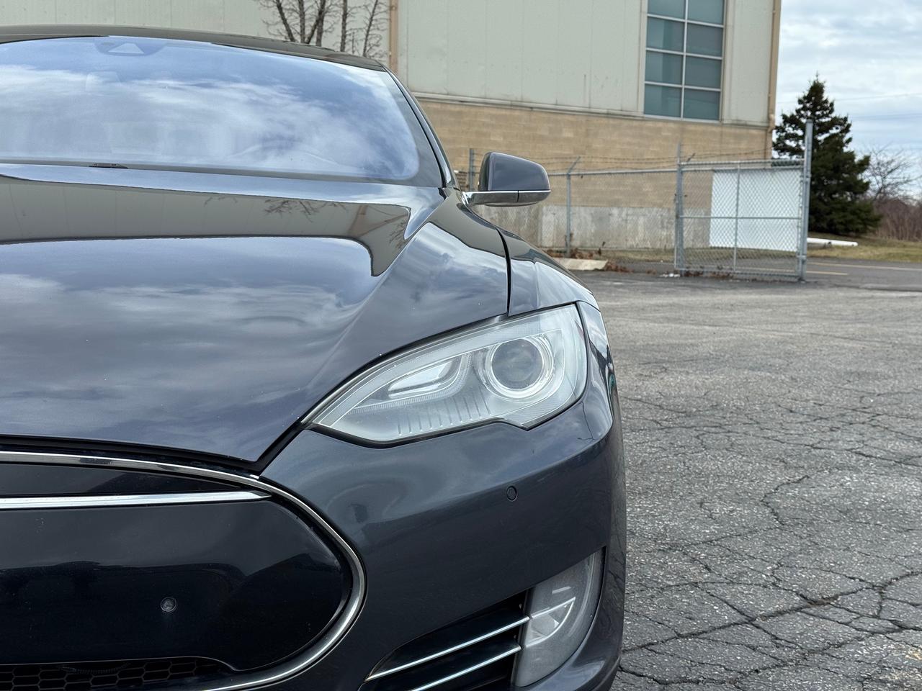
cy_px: 346
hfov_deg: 39.7
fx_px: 1278
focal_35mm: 48
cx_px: 461
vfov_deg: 30.3
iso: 64
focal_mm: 6.76
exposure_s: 1/2252
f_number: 1.78
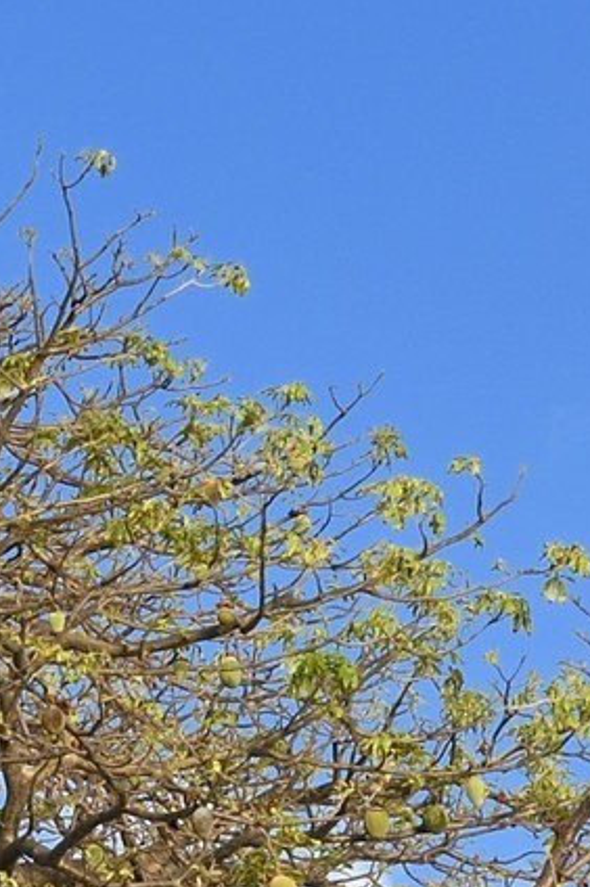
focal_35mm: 397
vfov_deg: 5.0
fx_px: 9775
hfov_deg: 3.4
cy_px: 2309
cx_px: -887
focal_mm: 70
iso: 400
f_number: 10
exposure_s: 1/320
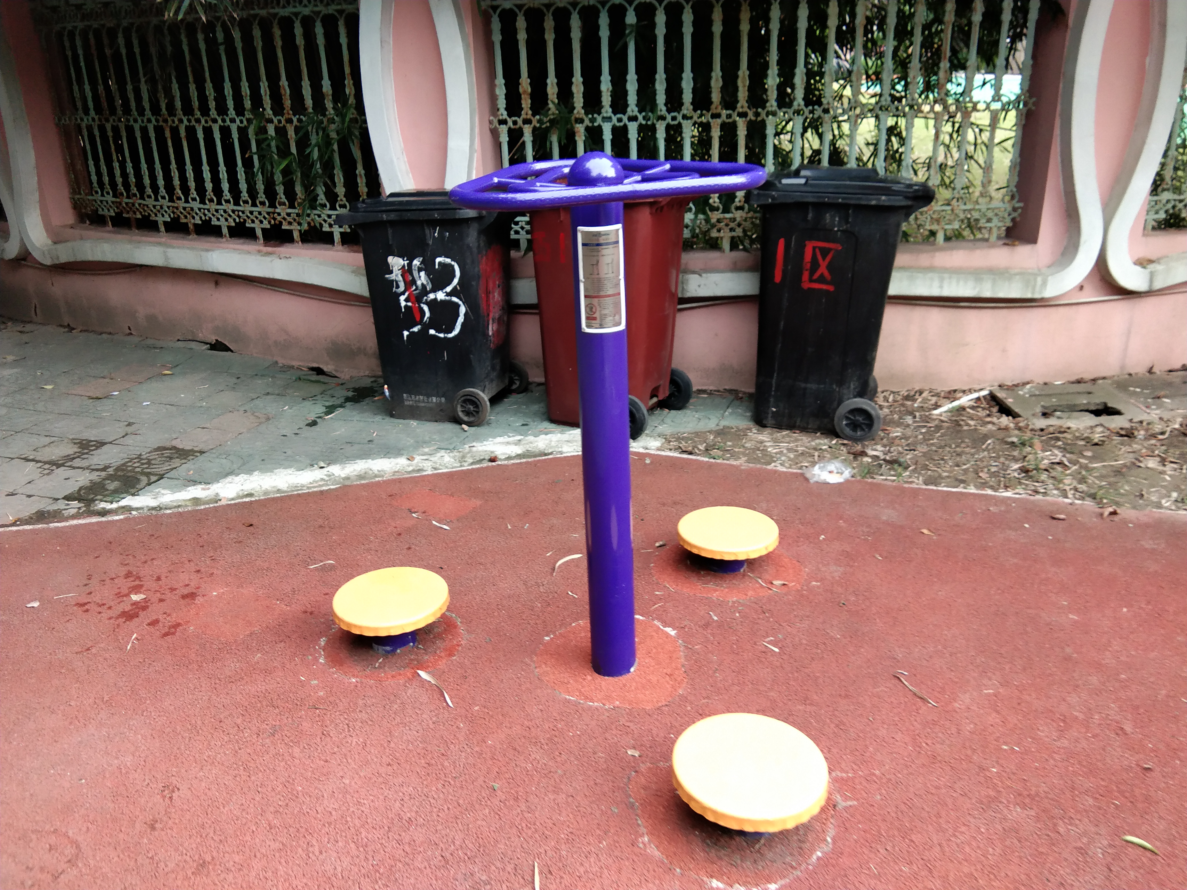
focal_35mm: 31
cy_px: 445
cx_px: 594
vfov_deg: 45.4
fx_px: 1063
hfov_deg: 58.4
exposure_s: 1/50
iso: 125
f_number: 2.2
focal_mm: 3.69
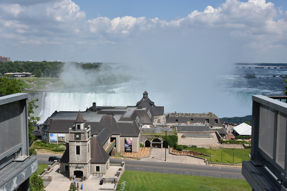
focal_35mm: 44
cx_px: 144
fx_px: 351
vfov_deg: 30.5
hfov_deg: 44.5
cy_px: 96
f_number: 10
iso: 100
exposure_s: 1/250
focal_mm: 44
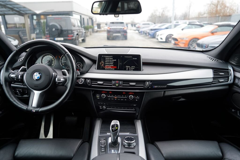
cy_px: 80
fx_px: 160
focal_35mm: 24
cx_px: 120
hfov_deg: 73.7
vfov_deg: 53.1
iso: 100
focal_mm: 24
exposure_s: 1/30
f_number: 2.8
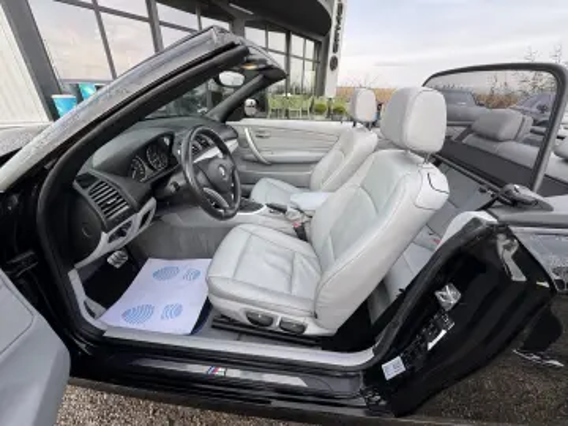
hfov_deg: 102.1
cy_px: 213
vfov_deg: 85.7
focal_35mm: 14
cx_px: 284
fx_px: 230
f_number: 2.2
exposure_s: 1/243
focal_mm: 2.22
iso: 40
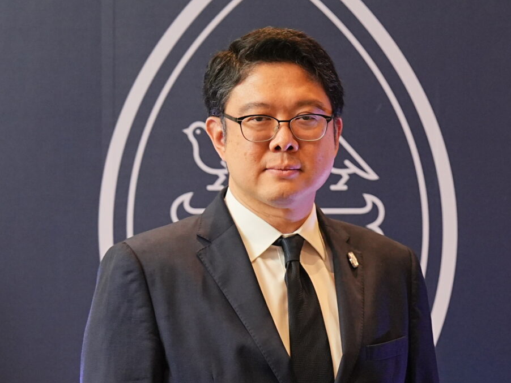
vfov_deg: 7.7
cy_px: 382
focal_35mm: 191
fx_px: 2820
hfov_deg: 10.2
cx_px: 607
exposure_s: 1/200
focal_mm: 70
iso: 1600
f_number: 3.5
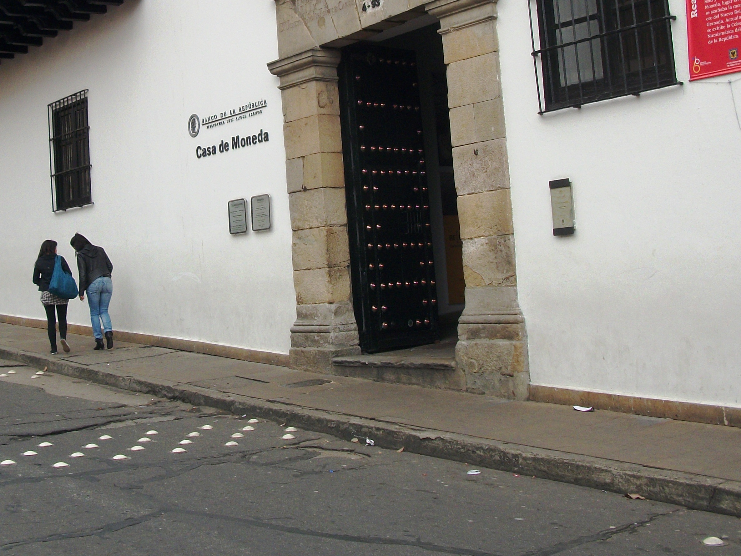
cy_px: 118
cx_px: 255
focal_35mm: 54
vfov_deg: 26.6
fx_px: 1156
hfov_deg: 35.2
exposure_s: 1/100
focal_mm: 5.7
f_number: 8.8
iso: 80
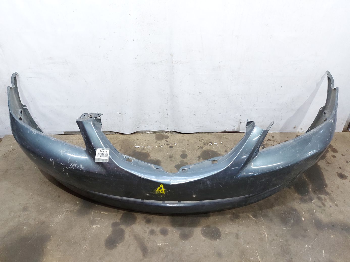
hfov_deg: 71.6
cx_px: 175
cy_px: 131
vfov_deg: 56.8
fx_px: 243
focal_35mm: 24
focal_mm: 5.23
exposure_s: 1/50
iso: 250
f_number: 1.8
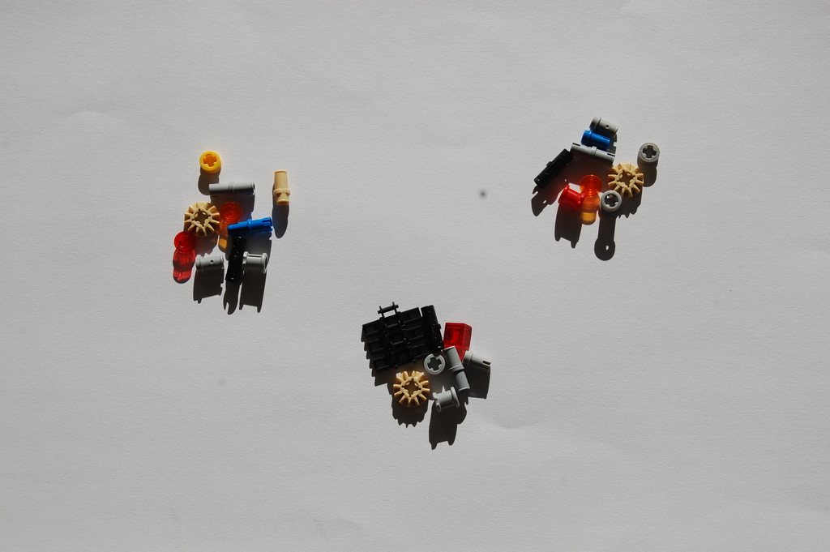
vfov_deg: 18.9
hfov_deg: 28.1
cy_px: 276
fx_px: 1659
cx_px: 415
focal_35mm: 72
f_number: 11
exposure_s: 1/500
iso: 200
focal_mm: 48
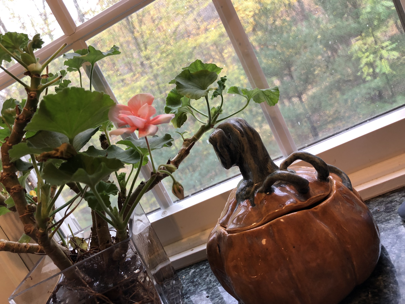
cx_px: 202
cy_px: 152
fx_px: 339
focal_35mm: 29
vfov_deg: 48.2
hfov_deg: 61.7
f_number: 1.8
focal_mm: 3.99
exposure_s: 1/20
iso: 40
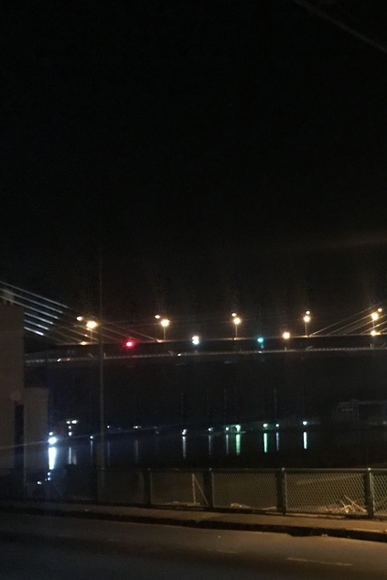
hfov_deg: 27.4
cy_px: 349
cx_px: 363
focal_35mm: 47
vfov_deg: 41.7
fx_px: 757
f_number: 1.8
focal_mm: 3.99
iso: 320
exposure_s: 1/4
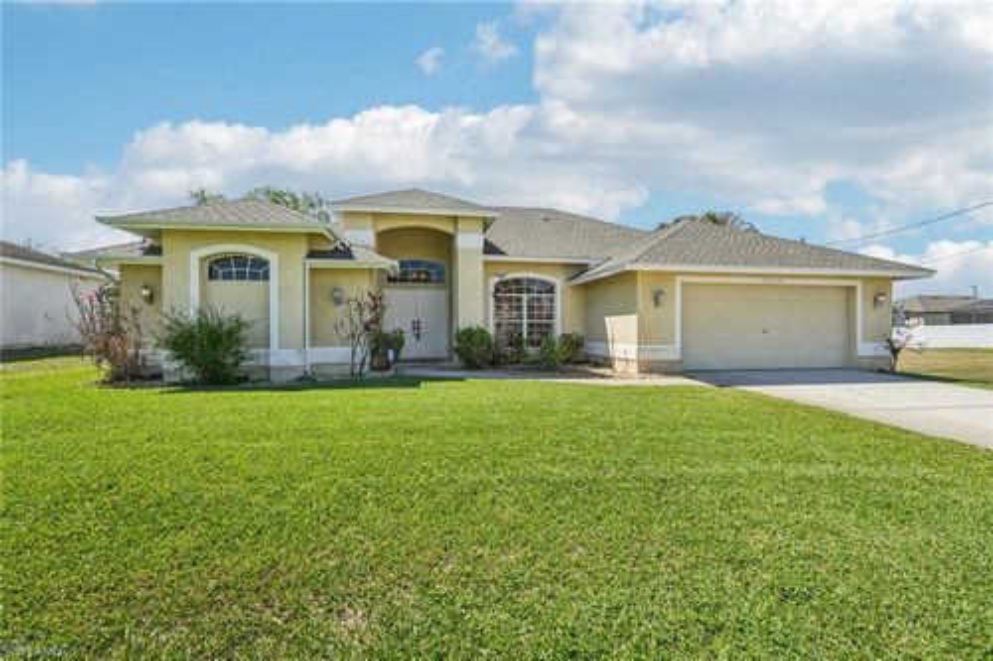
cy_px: 330
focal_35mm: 17
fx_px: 469
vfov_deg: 70.4
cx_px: 496
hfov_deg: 93.3
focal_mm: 17
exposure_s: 1/1000
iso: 400
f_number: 8
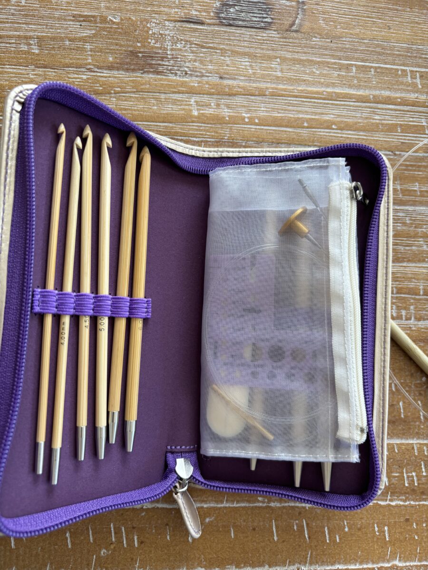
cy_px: 285
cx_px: 214
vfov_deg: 67.3
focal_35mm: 26
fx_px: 429
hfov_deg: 53.1
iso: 125
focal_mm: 5.96
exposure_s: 1/74
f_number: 1.6
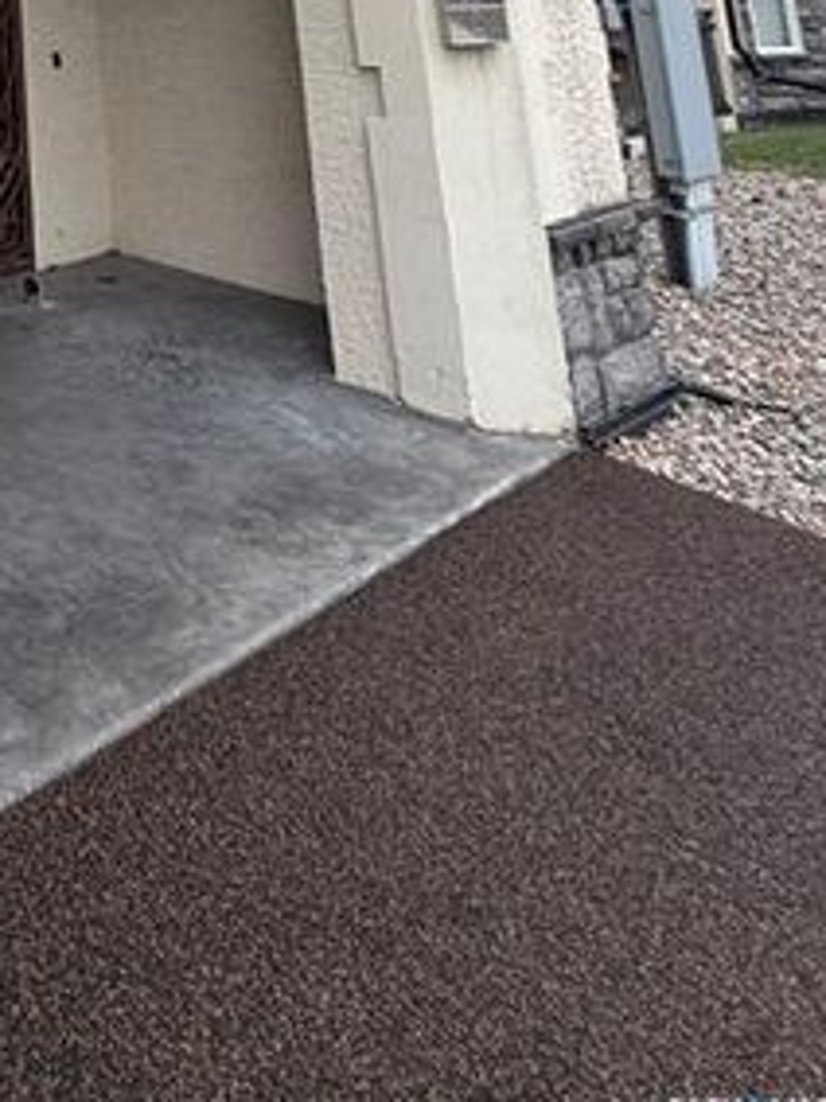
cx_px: -121
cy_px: -173
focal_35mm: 33
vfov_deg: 41.2
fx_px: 1051
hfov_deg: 35.5
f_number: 2.2
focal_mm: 2.22
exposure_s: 1/120
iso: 50
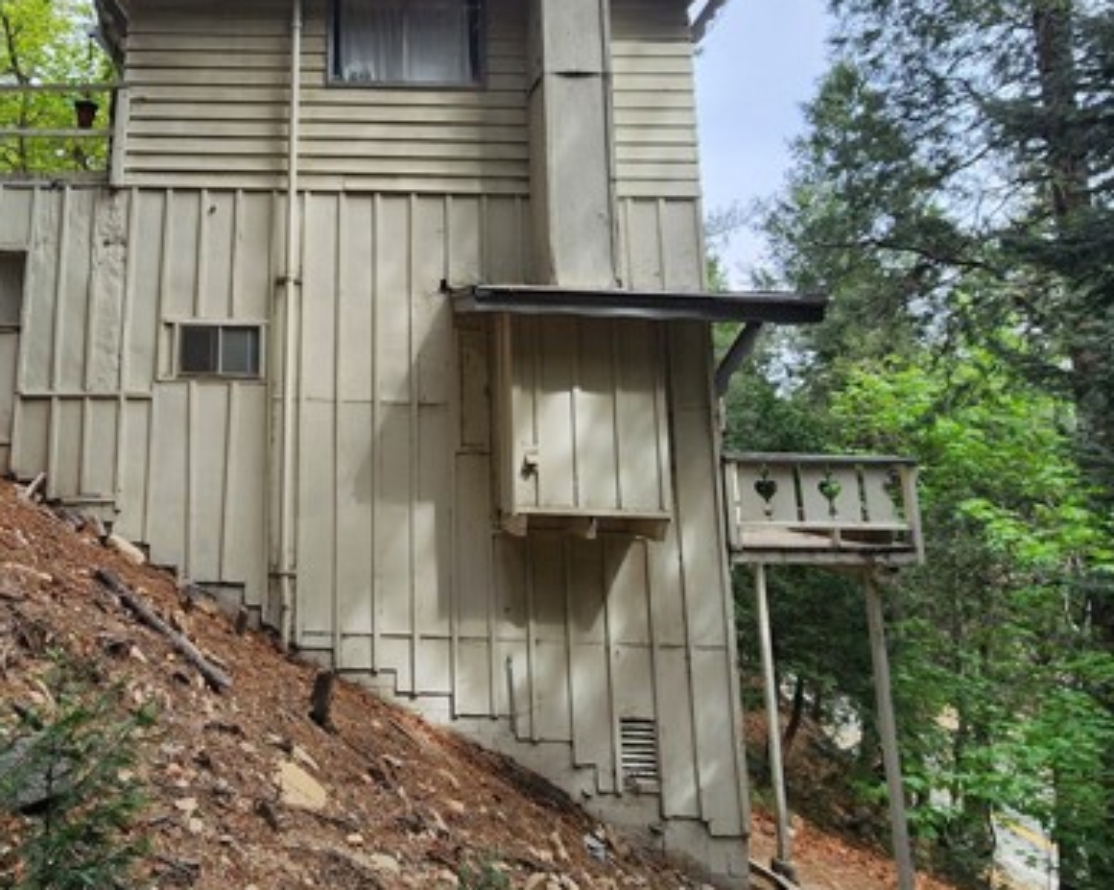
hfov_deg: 72.8
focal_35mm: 21
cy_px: 308
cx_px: 291
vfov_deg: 64.0
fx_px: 692
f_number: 2.2
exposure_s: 1/347
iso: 50
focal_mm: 2.2
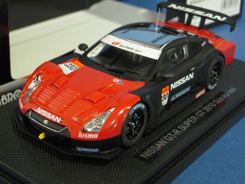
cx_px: 122
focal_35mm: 69
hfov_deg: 28.2
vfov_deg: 21.3
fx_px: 488
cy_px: 92
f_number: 4.2
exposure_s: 1/15
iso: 640
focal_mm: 12.3
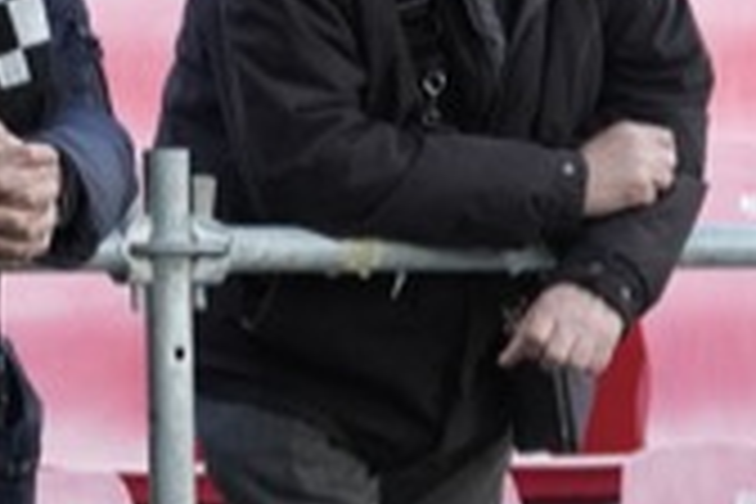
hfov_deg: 2.2
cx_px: -364
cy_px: 484
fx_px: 19990
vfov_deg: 1.4
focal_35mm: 952
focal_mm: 200
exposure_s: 1/800
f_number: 6.3
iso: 3200
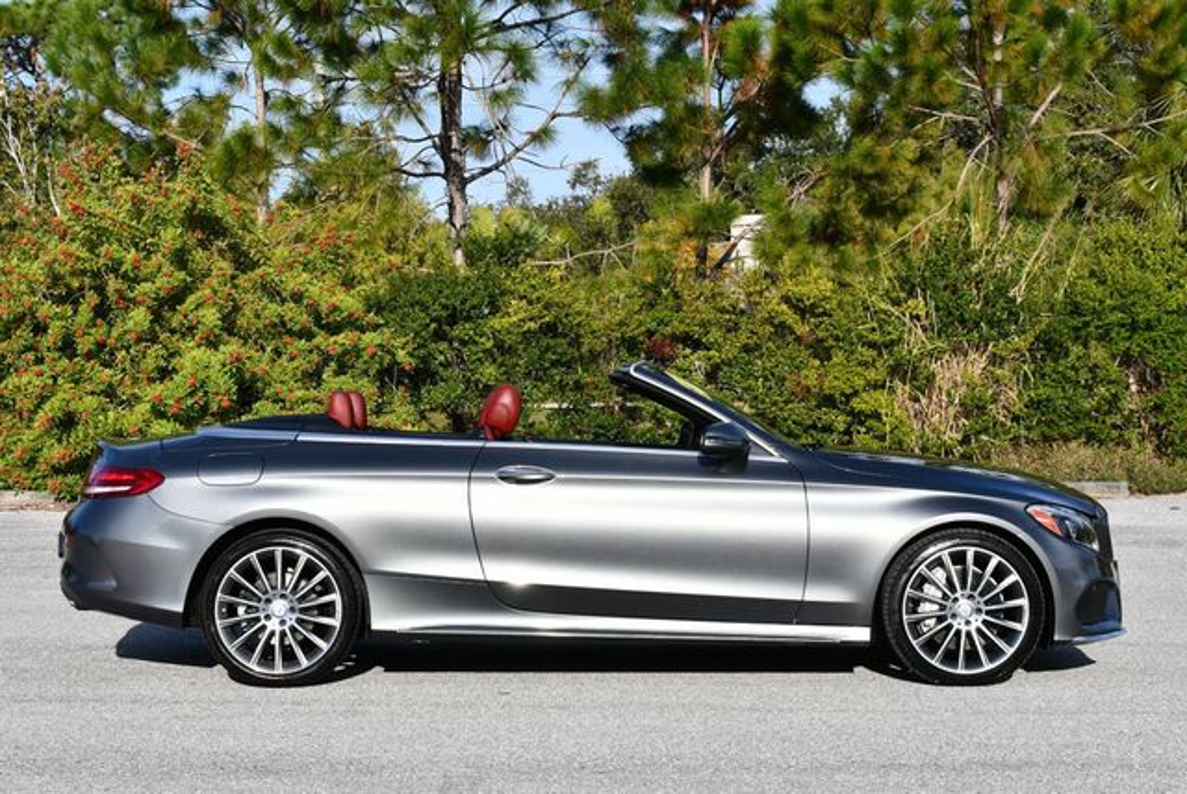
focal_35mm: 68
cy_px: 397
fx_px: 2244
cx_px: 594
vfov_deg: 20.1
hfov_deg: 29.6
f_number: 9
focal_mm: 34
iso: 100
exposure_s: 1/320
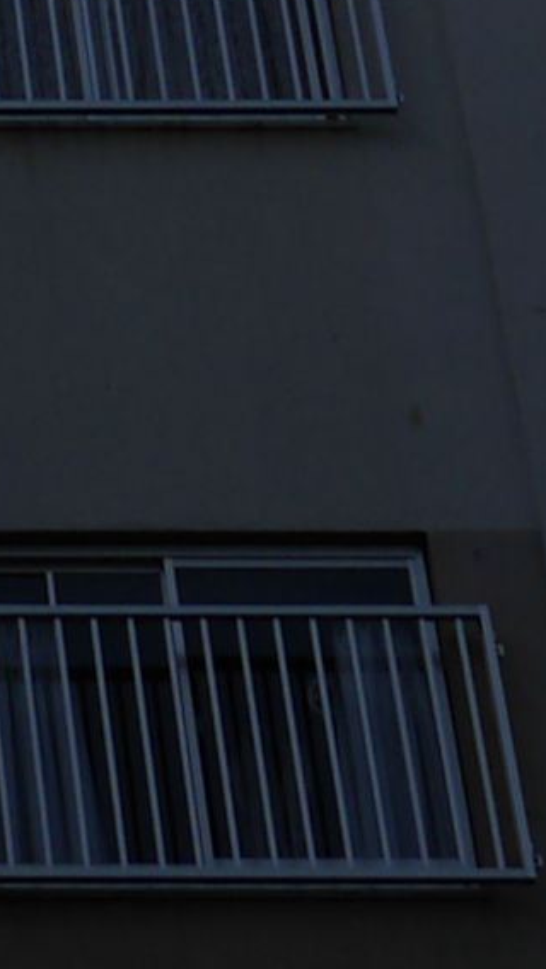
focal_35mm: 212
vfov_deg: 8.5
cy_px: -1936
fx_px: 5450
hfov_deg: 5.5
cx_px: -783
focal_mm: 12
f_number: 6.3
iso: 125
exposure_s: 1/1000
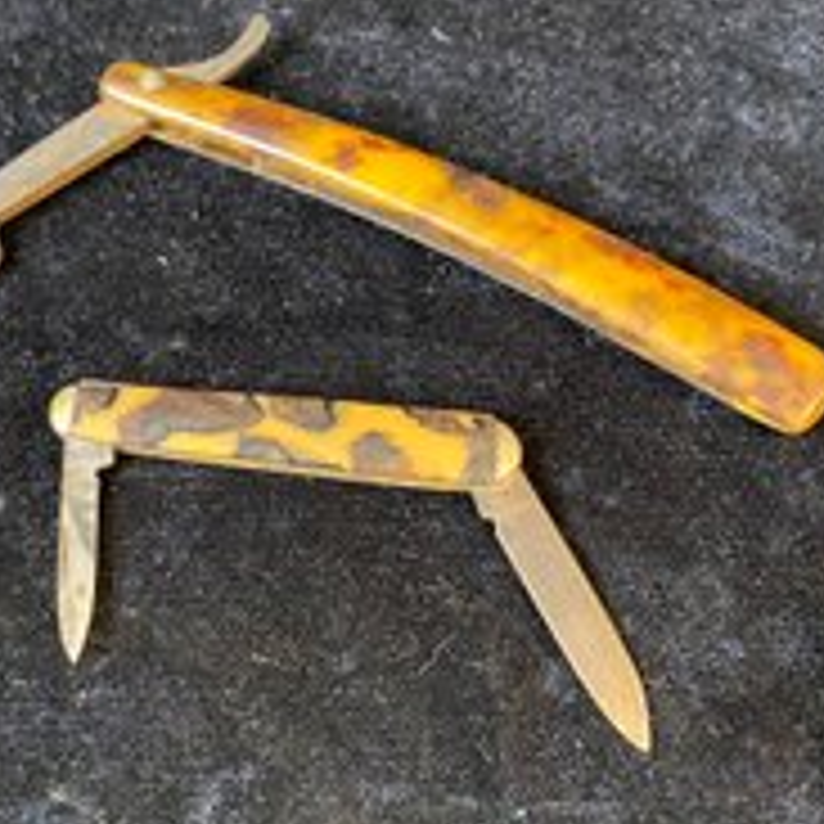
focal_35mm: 43
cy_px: 426
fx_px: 1158
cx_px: 290
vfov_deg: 39.2
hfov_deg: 38.8
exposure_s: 1/30
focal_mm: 4.25
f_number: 1.8
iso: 500
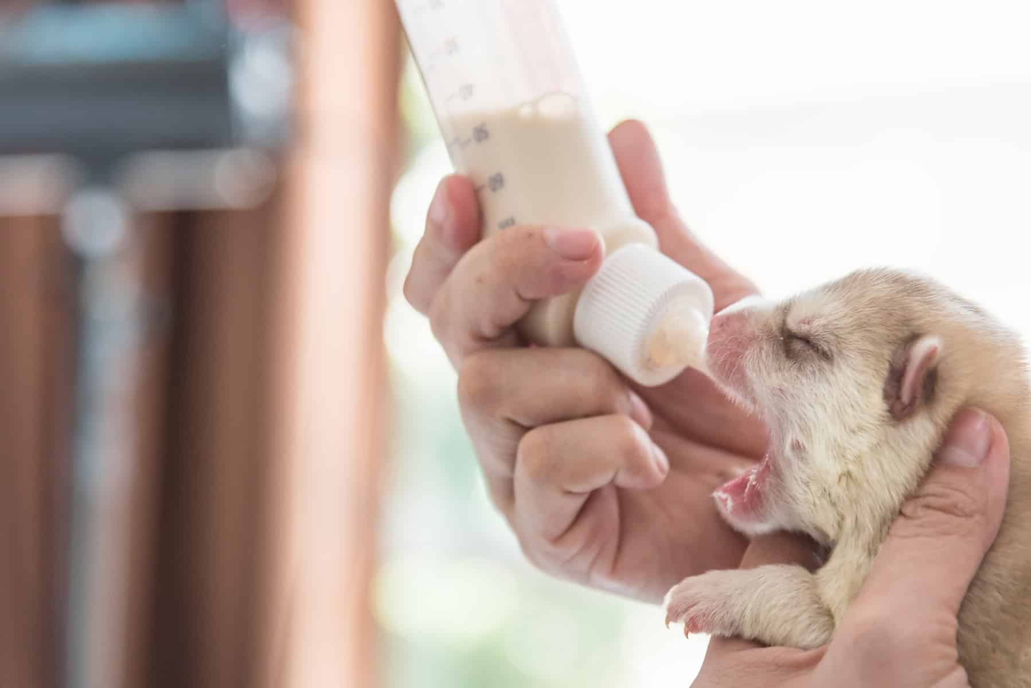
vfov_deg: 11.4
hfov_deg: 17.1
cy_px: 344
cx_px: 516
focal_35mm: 120
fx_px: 3438
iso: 320
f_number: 5
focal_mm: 120
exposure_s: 1/160
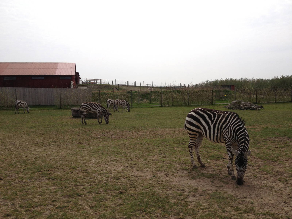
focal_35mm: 35
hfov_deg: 52.6
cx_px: 146
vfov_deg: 40.7
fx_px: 295
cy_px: 110
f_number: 2.4
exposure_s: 1/2907
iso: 50
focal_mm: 4.28
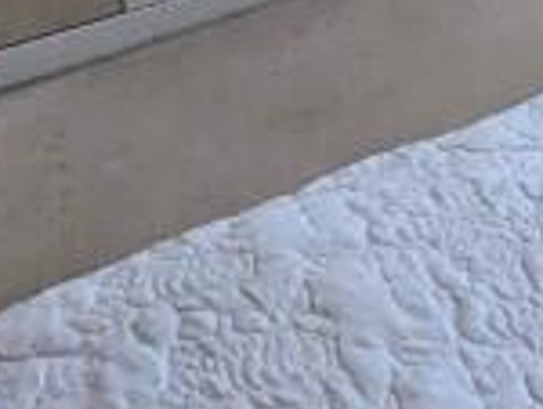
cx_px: 934
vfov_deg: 13.2
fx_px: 1398
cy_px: -527
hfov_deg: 18.1
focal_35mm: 89
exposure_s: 1/351
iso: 48
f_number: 2.2
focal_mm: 1.95
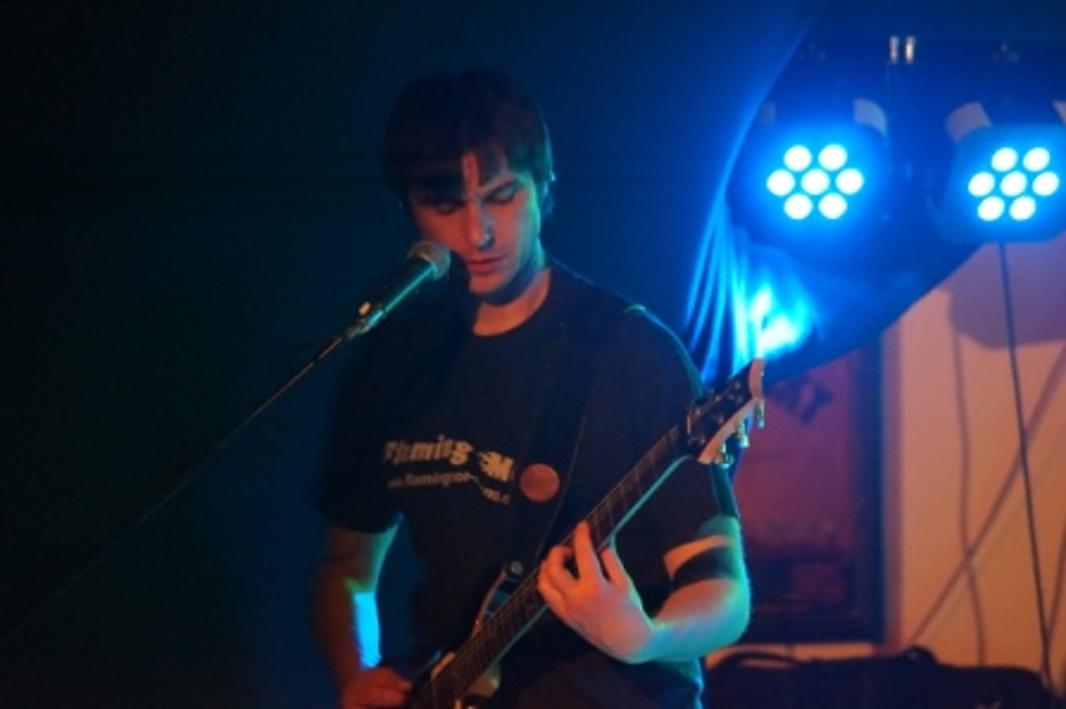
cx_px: 533
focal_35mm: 300
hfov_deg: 6.9
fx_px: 8877
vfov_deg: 4.6
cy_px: 354
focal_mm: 200
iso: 6400
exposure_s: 1/50
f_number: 4.5
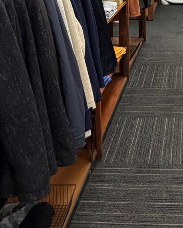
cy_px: -10
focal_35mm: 55
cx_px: 172
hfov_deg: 26.5
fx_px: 372
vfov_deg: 31.1
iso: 320
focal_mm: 2.22
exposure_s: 1/120
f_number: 2.2
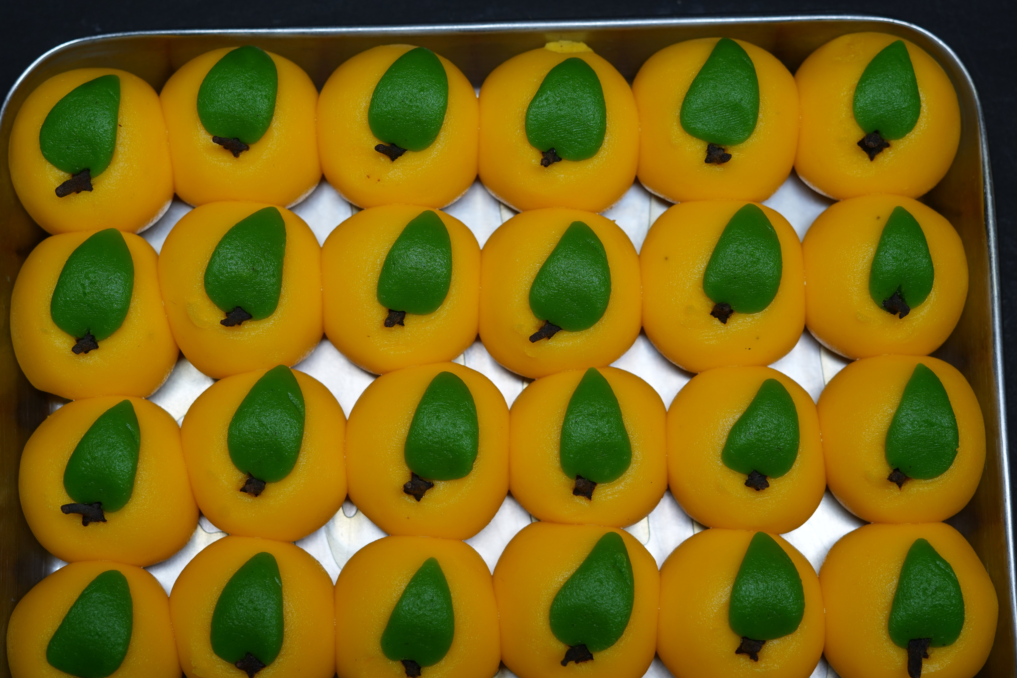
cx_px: 525
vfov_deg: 24.6
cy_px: 322
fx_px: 1554
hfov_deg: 36.2
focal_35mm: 55
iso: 400
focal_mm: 50
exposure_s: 1/125
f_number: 5.6
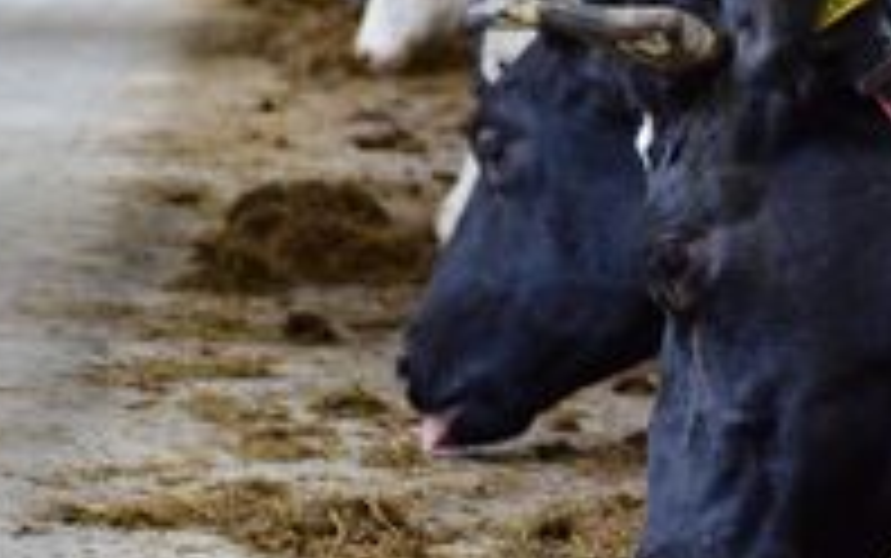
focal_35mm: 229
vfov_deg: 5.7
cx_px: 868
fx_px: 5564
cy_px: 270
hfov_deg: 9.1
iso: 1600
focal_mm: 66
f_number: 5.3
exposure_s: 1/30
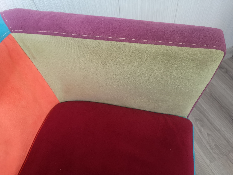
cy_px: 88
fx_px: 182
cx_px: 116
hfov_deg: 65.3
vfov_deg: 51.4
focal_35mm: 27
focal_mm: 5.58
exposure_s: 1/33.3
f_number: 1.8
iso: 125
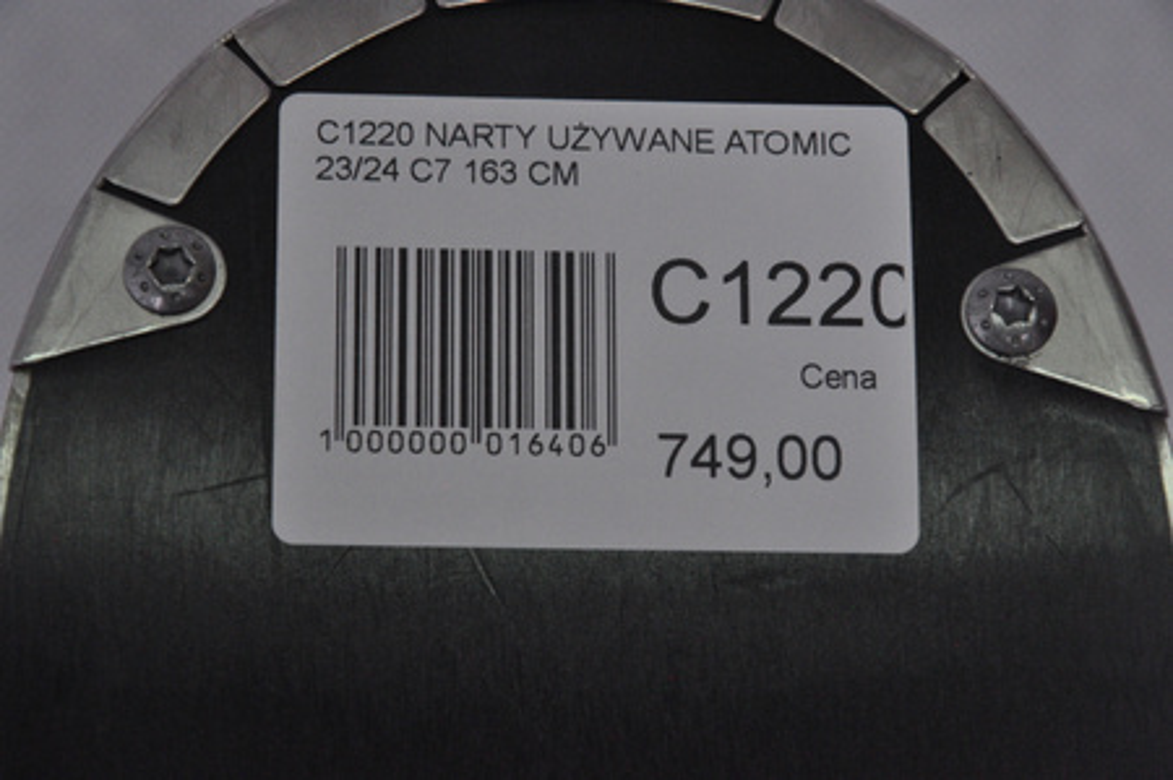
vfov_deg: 8.7
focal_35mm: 158
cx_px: 586
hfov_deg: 13.1
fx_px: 5126
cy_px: 390
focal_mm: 105
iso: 3200
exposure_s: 1/125
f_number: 9.5
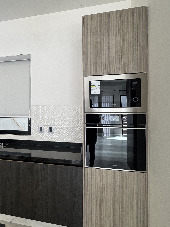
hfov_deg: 50.1
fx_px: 170
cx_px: 35
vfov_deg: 67.3
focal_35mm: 26
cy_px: 109
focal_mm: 2.22
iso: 80
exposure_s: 1/120
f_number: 2.2
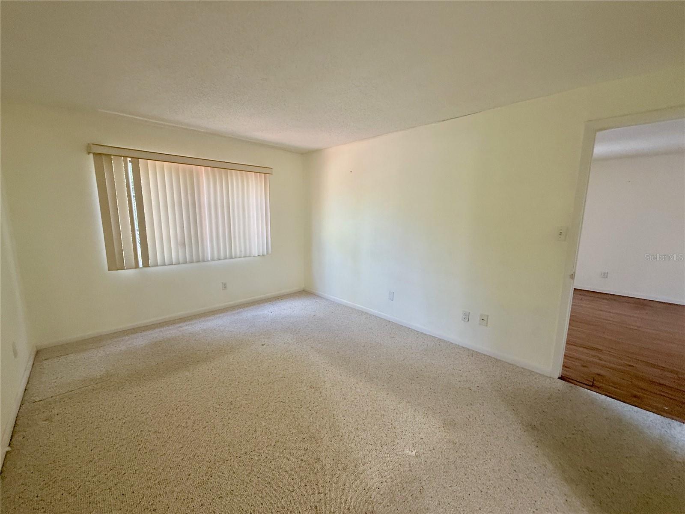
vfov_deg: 85.7
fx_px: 277
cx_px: 342
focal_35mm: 14
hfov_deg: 102.1
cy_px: 257
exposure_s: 1/60
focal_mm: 2.22
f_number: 2.2
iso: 250
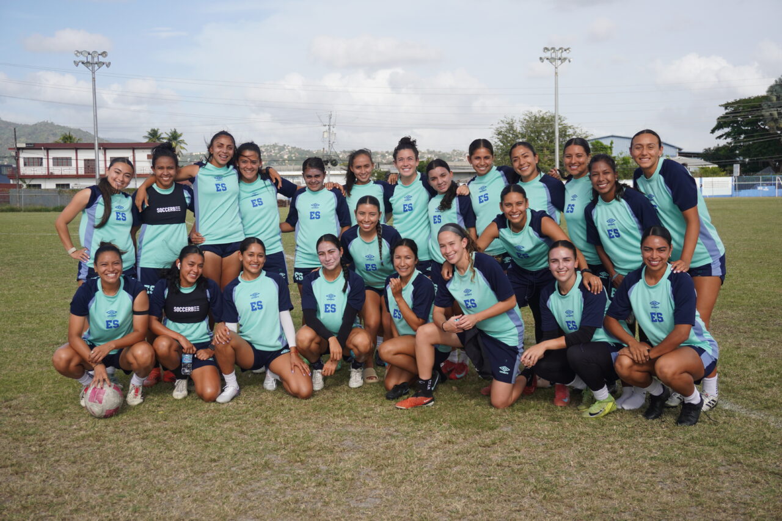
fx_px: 880
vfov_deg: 33.0
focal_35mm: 40
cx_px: 391
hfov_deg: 47.9
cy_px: 260
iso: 160
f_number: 4.5
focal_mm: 27
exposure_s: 1/1250
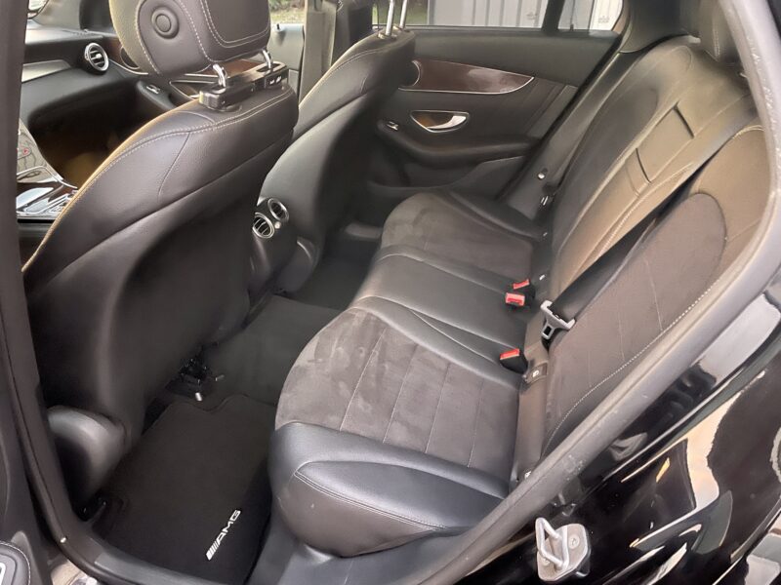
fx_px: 587
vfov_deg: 53.1
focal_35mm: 26
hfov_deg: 67.3
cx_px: 390
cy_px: 292
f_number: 1.6
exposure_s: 1/8
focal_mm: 4.2
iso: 500
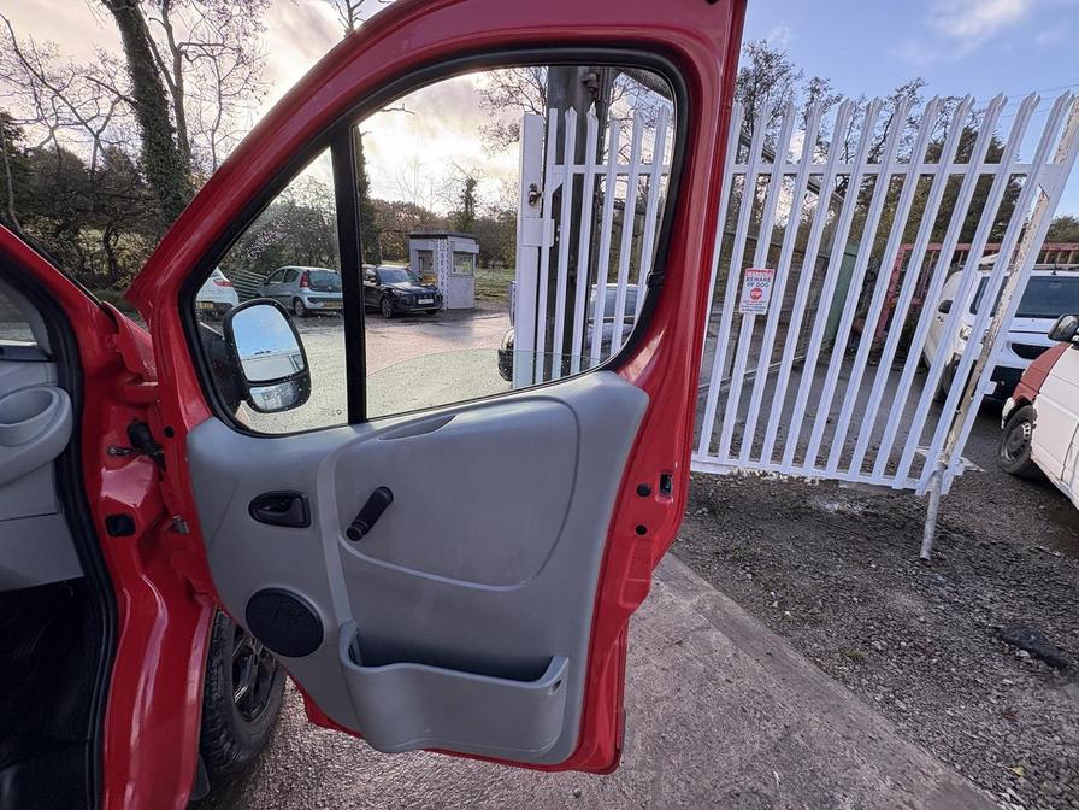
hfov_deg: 102.1
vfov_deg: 85.7
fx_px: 436
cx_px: 540
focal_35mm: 14
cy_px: 405
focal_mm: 2.22
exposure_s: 1/329
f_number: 2.2
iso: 40
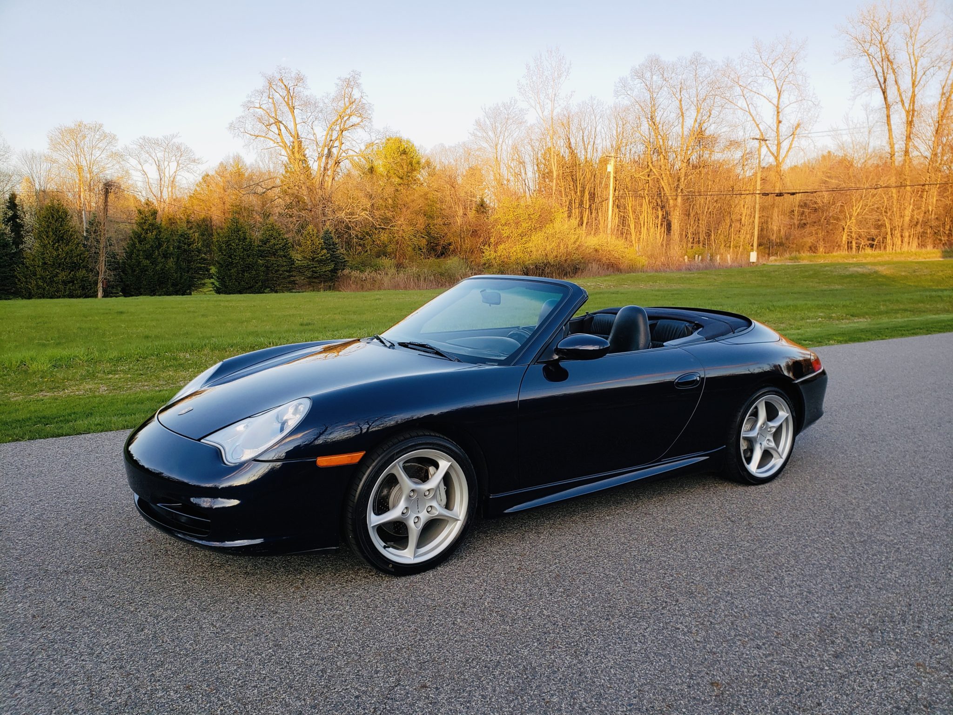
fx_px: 716
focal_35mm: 26
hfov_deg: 67.3
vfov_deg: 53.1
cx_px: 476
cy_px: 358
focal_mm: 4.3
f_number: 2.4
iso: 50
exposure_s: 1/147
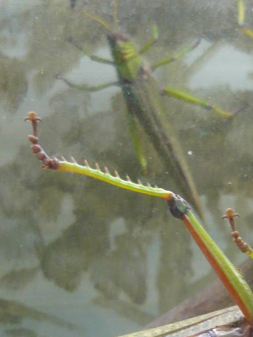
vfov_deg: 21.4
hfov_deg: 16.1
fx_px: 887
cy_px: 241
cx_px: 213
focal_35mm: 91
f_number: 2.8
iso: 200
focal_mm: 5.5
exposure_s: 1/30
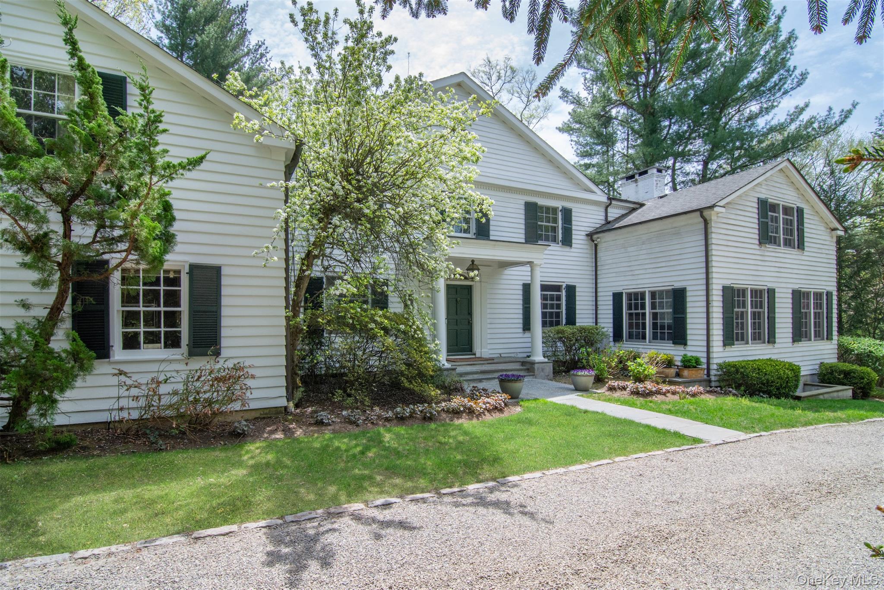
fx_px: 405
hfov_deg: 95.0
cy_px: 295
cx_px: 442
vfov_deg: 72.0
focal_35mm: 16
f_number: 14
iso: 400
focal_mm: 11
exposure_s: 1/200
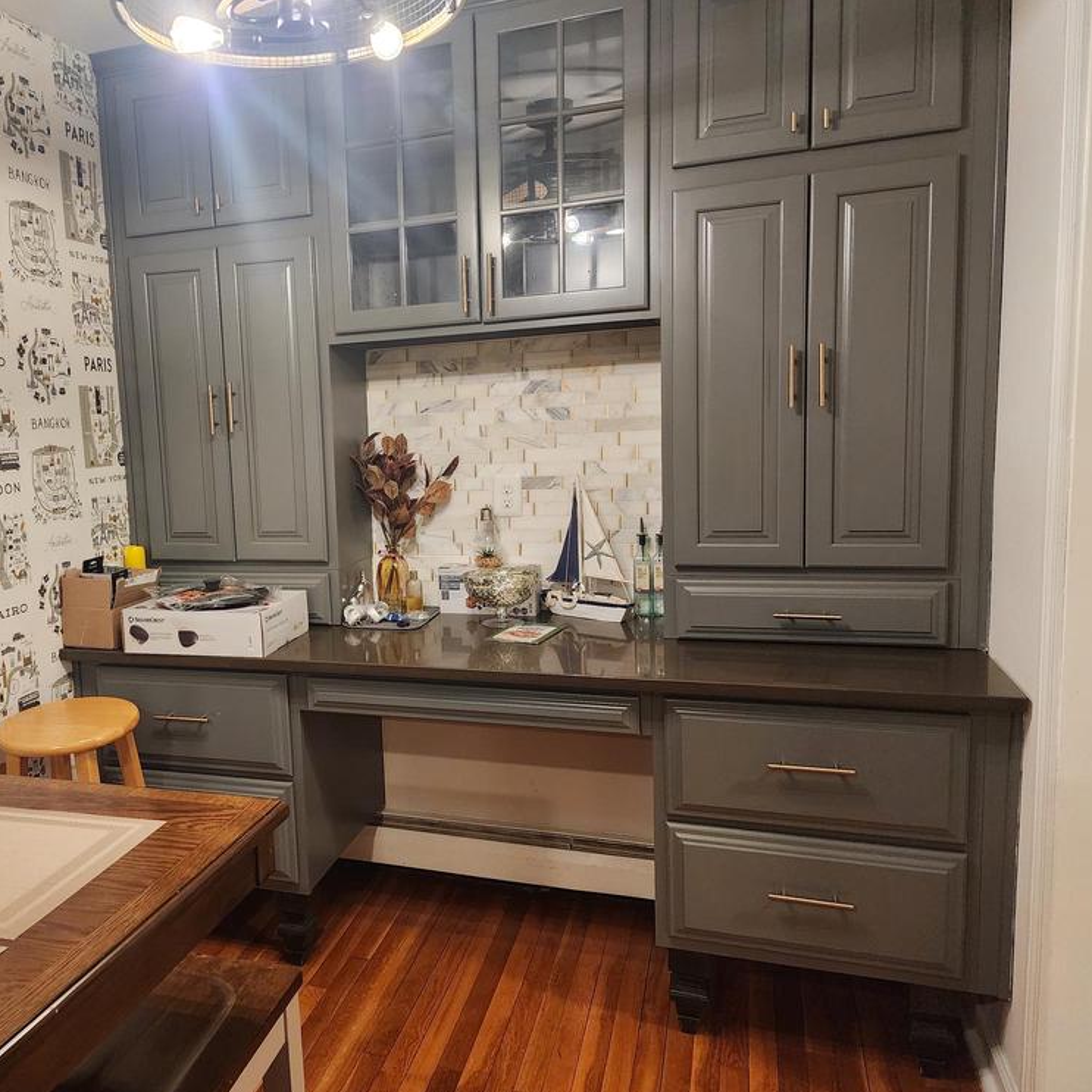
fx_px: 999
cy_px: 561
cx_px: 350
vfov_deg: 57.3
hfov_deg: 55.9
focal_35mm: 28
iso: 800
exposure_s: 1/120
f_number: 1.8
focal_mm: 6.4
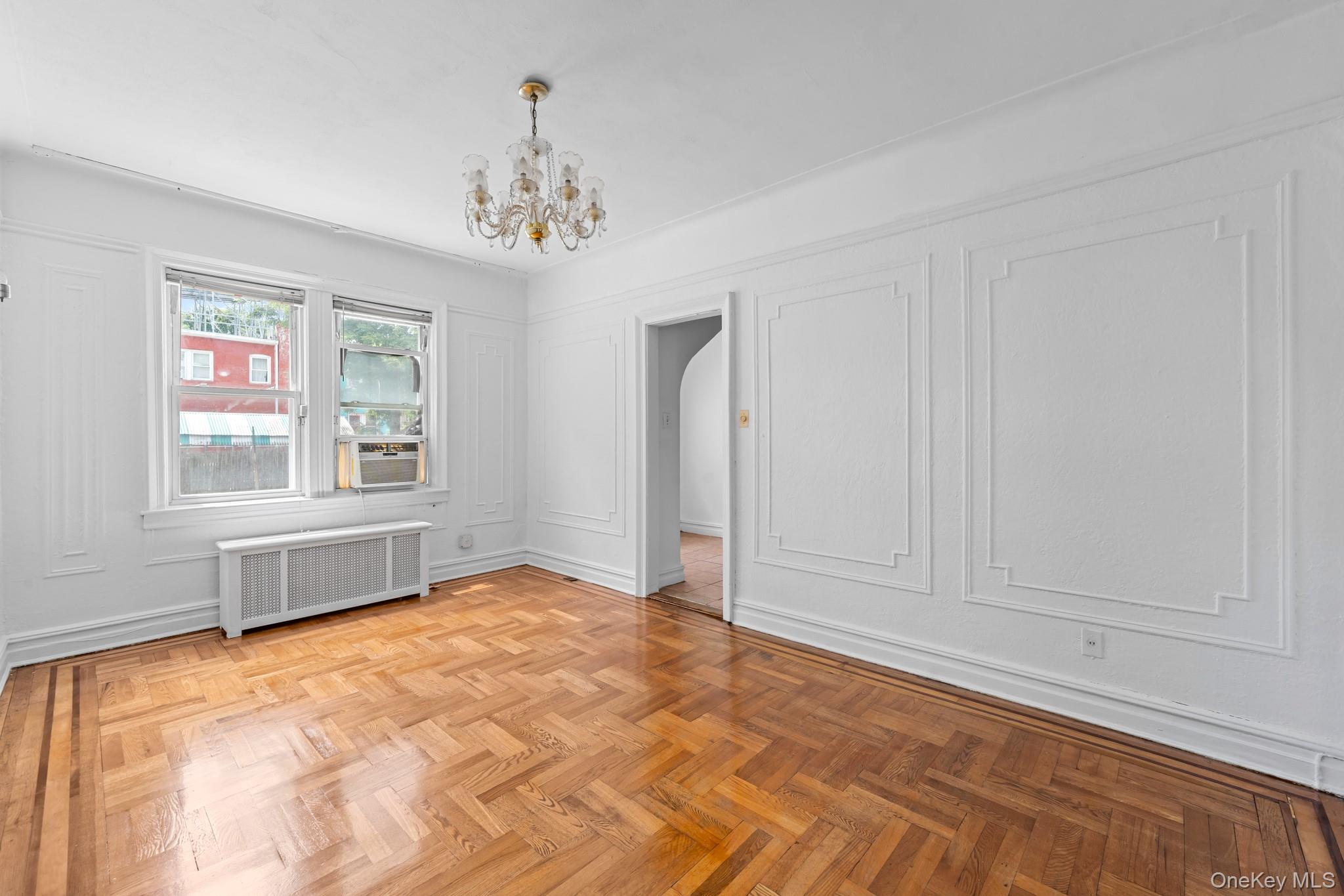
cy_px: 448
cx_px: 672
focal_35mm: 14
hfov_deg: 104.3
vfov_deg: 81.2
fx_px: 523
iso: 320
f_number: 10
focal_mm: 14
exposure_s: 1/8
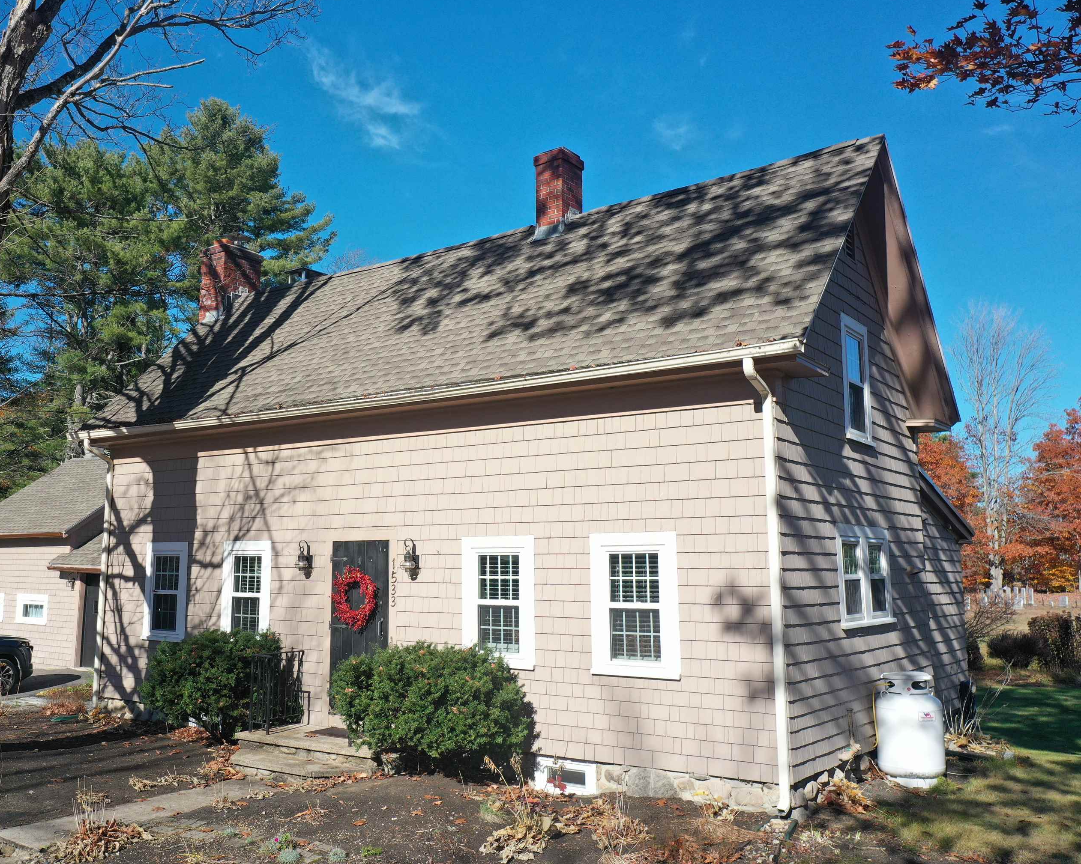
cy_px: 432
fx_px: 1024
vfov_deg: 45.8
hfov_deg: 55.3
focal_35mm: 32
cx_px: 437
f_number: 3.5
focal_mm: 10.26
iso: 100
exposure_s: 1/60
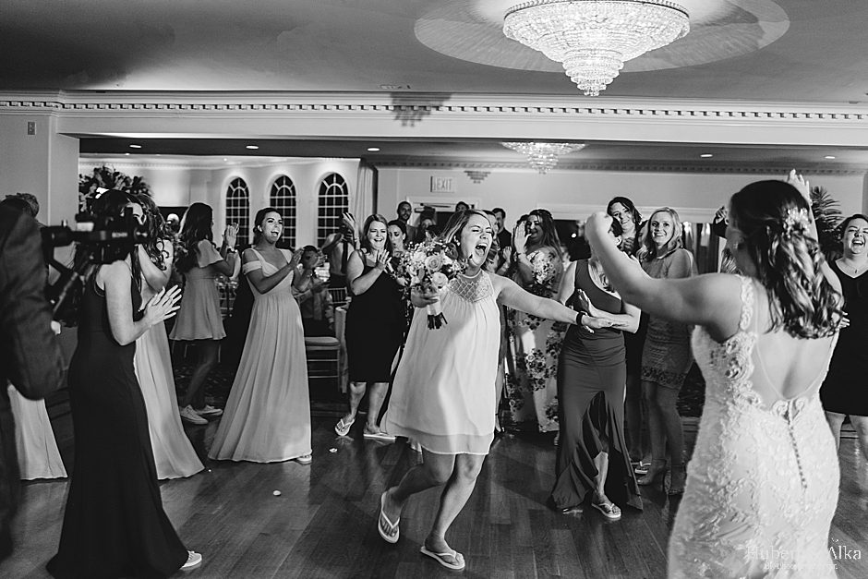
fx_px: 844
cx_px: 434
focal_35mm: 35
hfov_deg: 54.4
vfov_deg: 37.9
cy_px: 290
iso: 400
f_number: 1.8
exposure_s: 1/125
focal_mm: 35
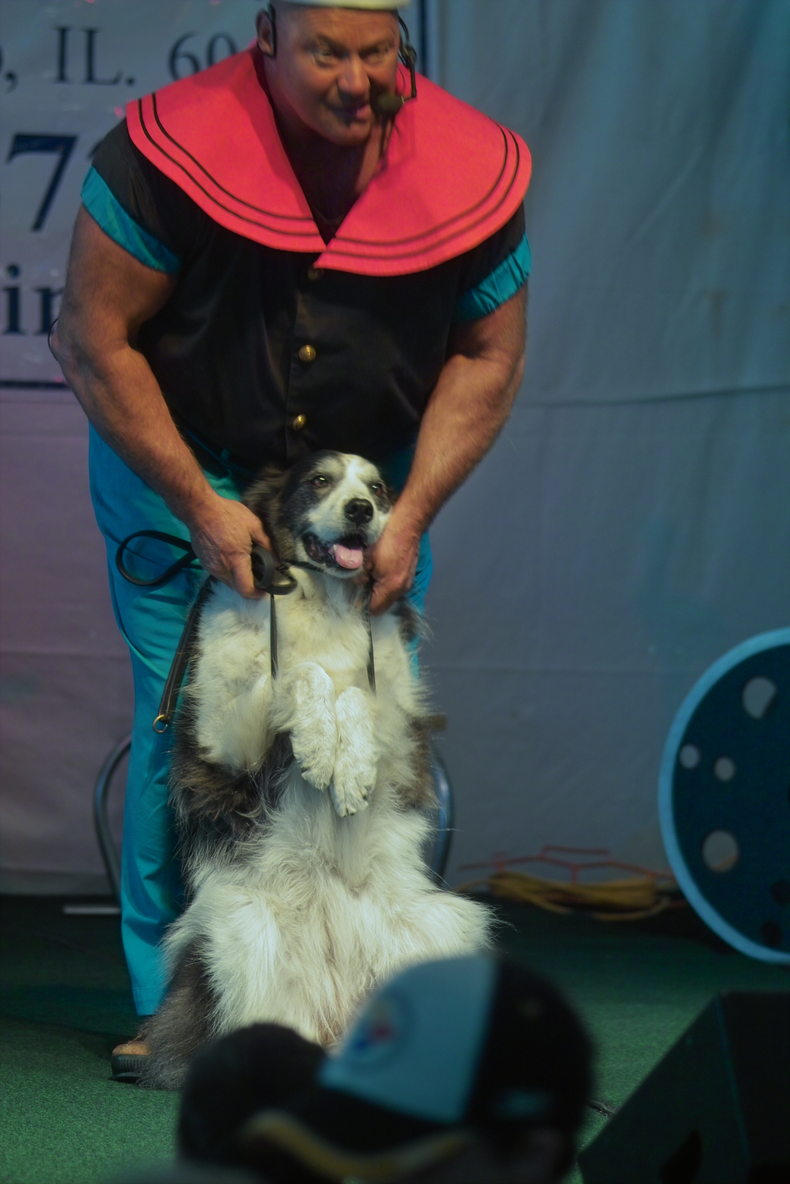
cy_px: 592
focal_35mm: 179
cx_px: 395
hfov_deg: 7.7
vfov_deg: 11.5
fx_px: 5892
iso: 400
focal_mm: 105
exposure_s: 1/45
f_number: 2.8
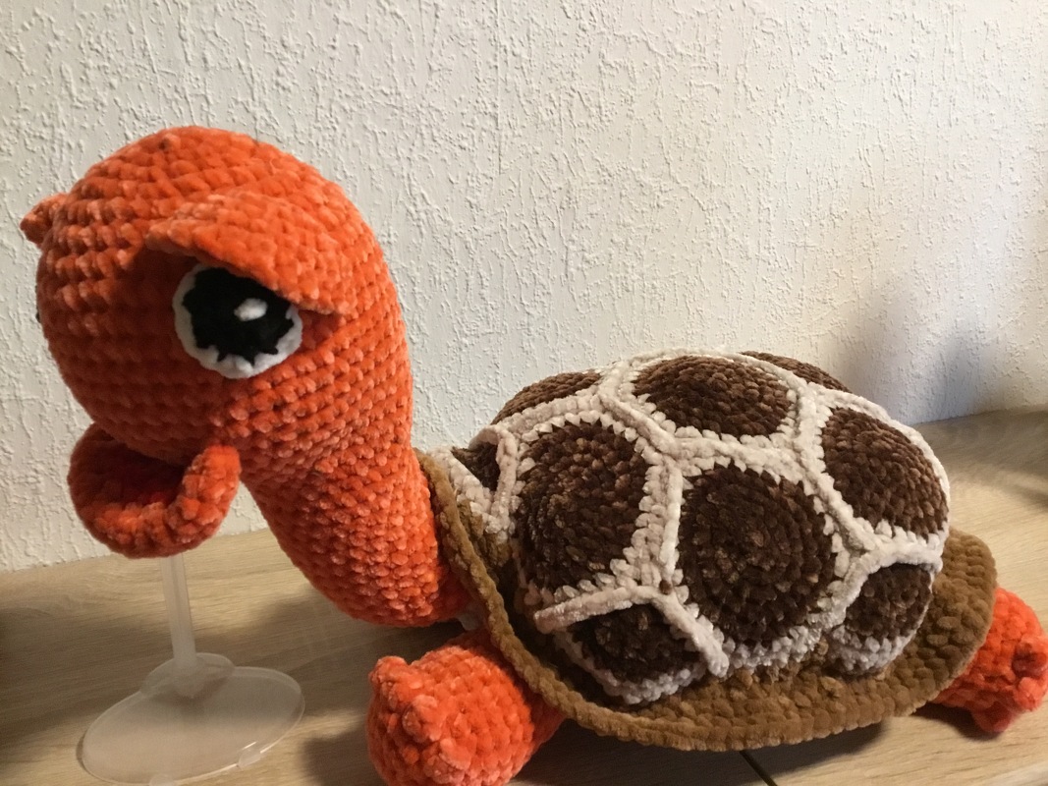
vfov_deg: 45.4
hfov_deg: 58.4
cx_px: 524
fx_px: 938
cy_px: 393
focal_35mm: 31
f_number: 2.4
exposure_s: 1/17
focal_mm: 3.3
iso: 200
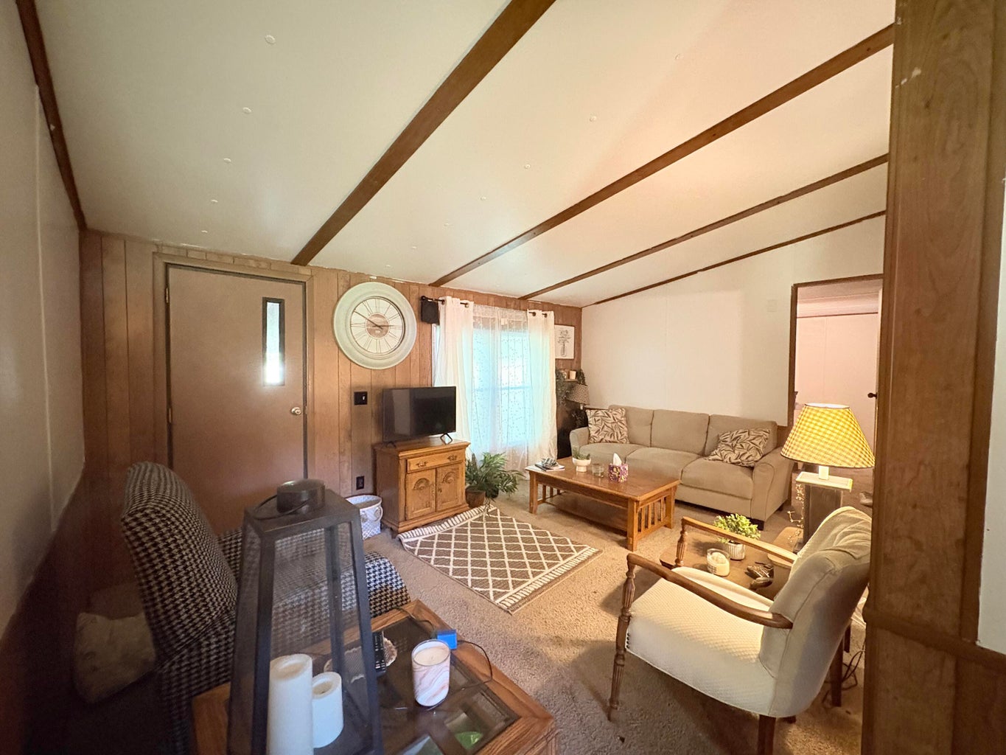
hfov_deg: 102.1
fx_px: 407
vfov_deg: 85.7
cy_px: 378
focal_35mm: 14
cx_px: 503
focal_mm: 2.22
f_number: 2.2
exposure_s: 1/40
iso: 800
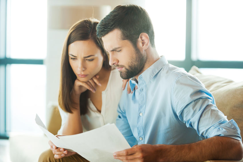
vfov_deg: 17.0
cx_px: 122
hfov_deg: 25.4
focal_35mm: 80
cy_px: 81
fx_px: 540
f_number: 2.8
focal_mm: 80
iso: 320
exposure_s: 1/60
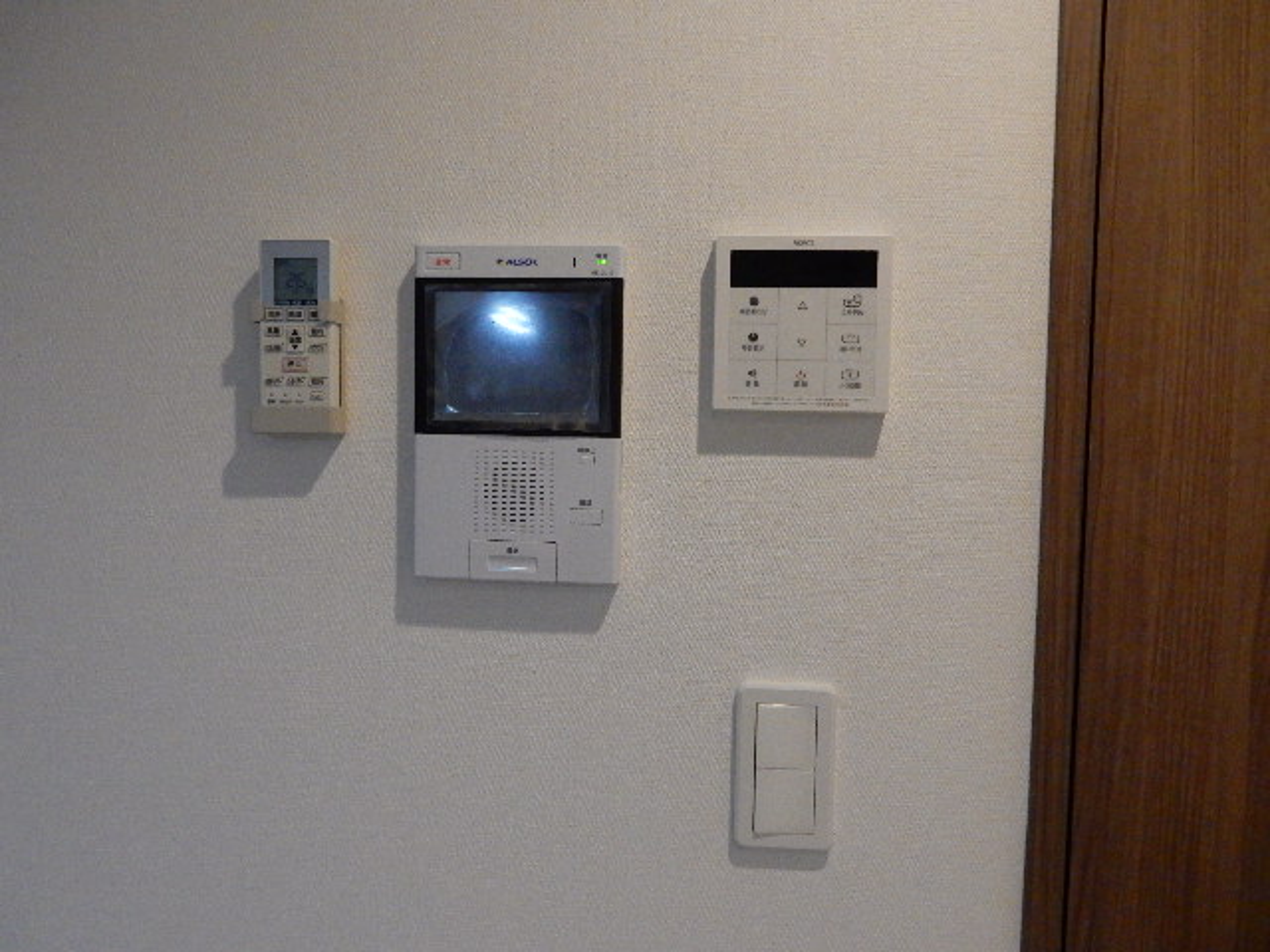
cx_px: 635
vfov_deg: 54.9
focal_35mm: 25
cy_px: 476
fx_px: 917
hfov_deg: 69.4
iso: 1100
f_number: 3.7
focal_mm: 4.5
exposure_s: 1/125
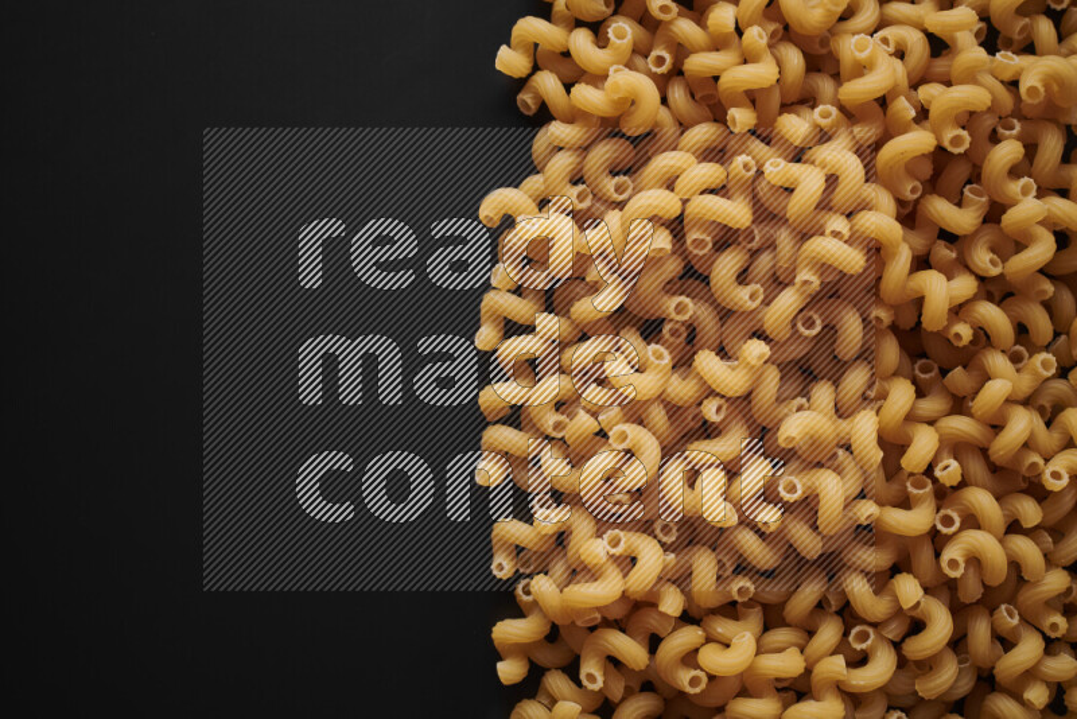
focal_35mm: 50
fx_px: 1496
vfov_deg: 27.0
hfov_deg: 39.6
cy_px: 360
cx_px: 538
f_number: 8
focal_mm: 50
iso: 160
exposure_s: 1/100
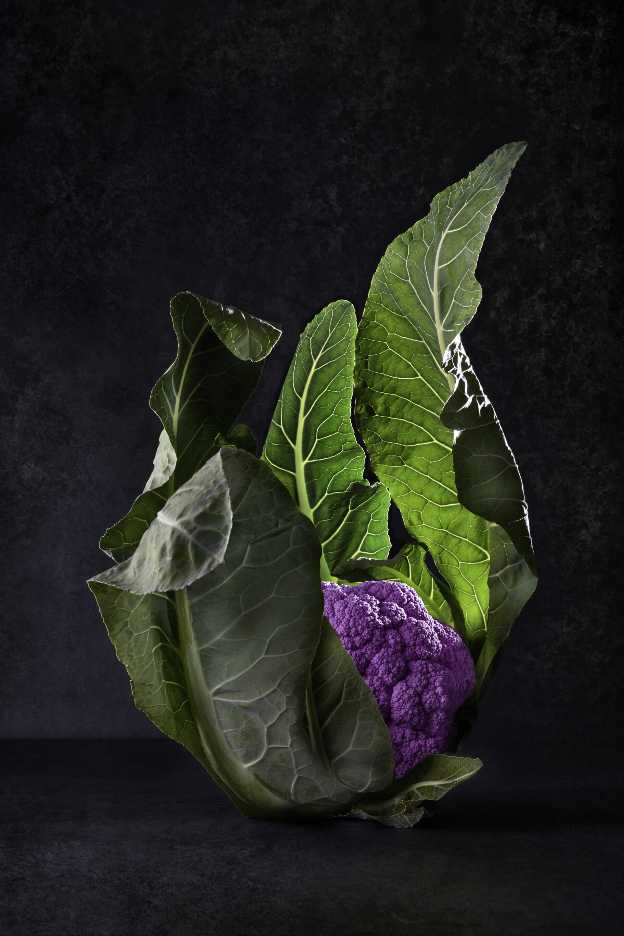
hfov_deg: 16.1
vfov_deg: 23.9
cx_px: 312
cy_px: 468
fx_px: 2210
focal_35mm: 85
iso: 160
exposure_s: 1/160
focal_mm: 85
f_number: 13
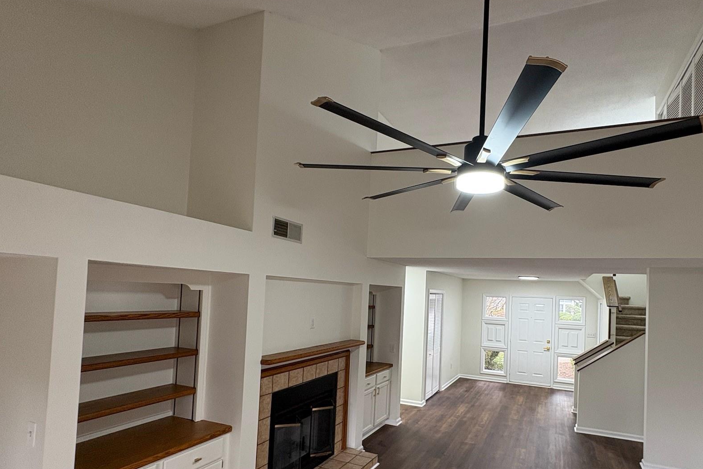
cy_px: 281
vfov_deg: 64.0
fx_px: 371
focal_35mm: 19
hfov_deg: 85.9
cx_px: 421
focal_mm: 2.22
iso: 160
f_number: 2.2
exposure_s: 1/60
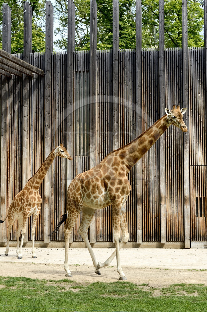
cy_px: 156
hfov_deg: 17.0
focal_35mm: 80
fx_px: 691
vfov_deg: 25.4
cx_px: 104
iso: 200
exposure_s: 1/200
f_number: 13
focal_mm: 80
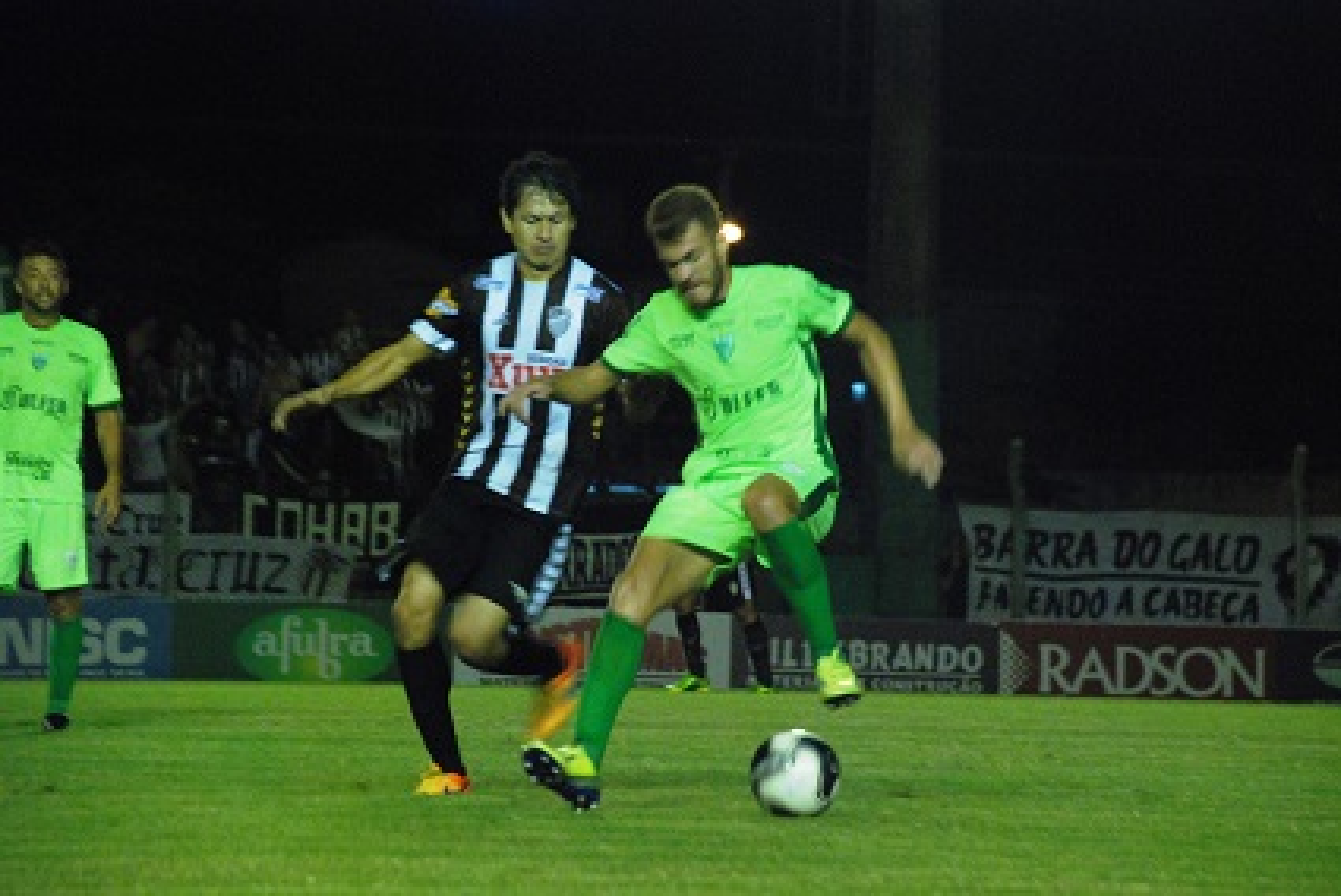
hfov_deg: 11.0
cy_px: 448
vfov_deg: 7.3
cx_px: 670
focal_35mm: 188
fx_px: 6989
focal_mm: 125
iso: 1600
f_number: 5.6
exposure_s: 1/100
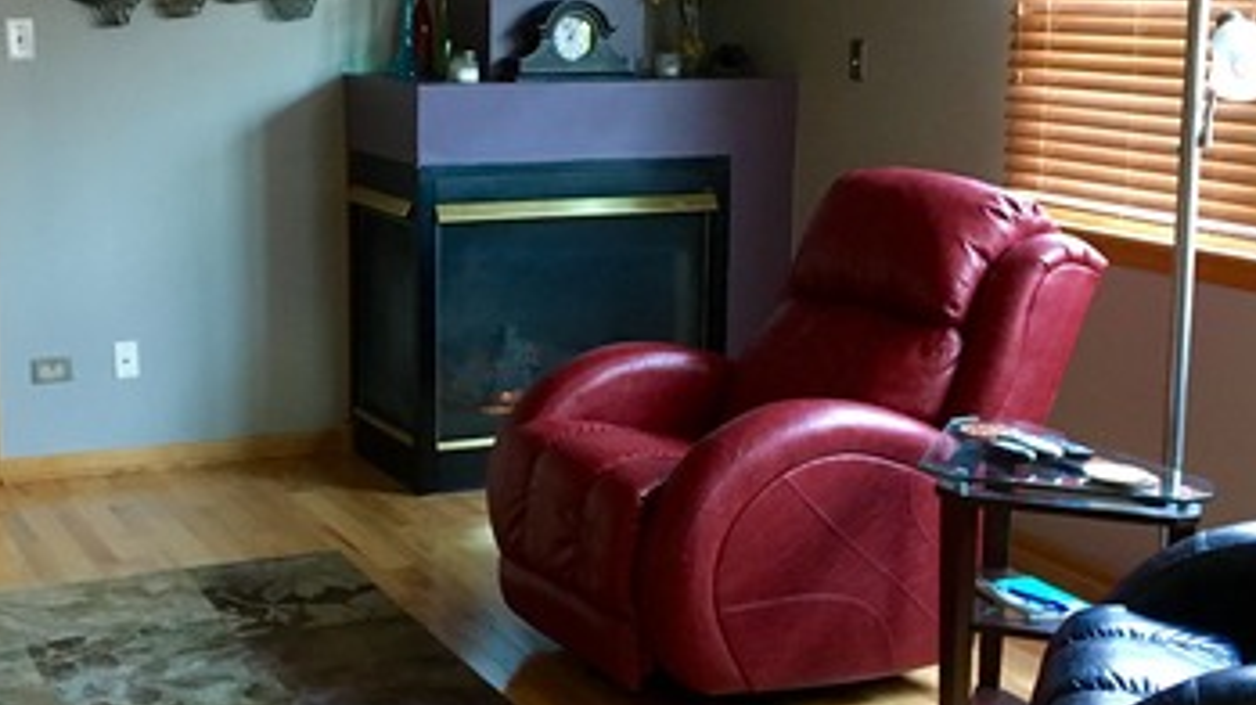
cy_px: 284
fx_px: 1931
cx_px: 515
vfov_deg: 20.7
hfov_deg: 35.9
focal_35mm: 58
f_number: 2.2
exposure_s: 1/15
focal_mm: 4.15
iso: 200
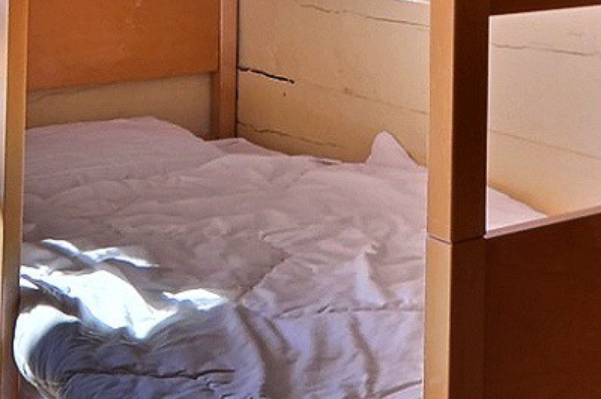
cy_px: -229
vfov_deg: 14.8
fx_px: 1411
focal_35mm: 85
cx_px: 578
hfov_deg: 23.2
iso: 400
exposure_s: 1/2
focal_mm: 11
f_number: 9
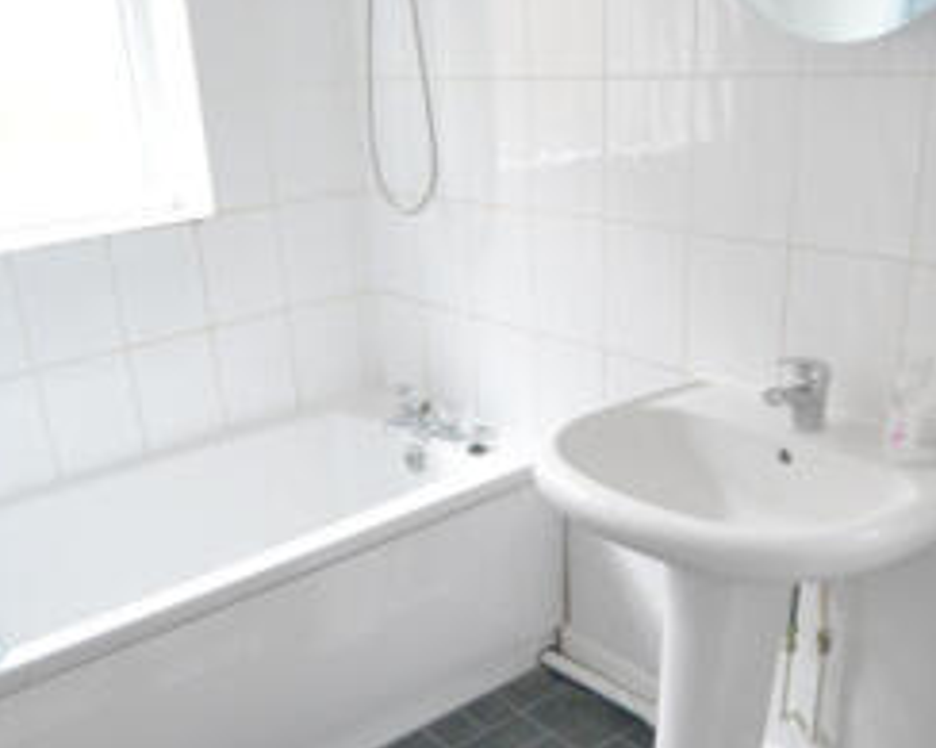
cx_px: 472
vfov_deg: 44.1
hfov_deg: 54.2
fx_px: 914
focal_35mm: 33
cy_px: 474
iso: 1600
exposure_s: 1/60
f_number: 3.8
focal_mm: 12
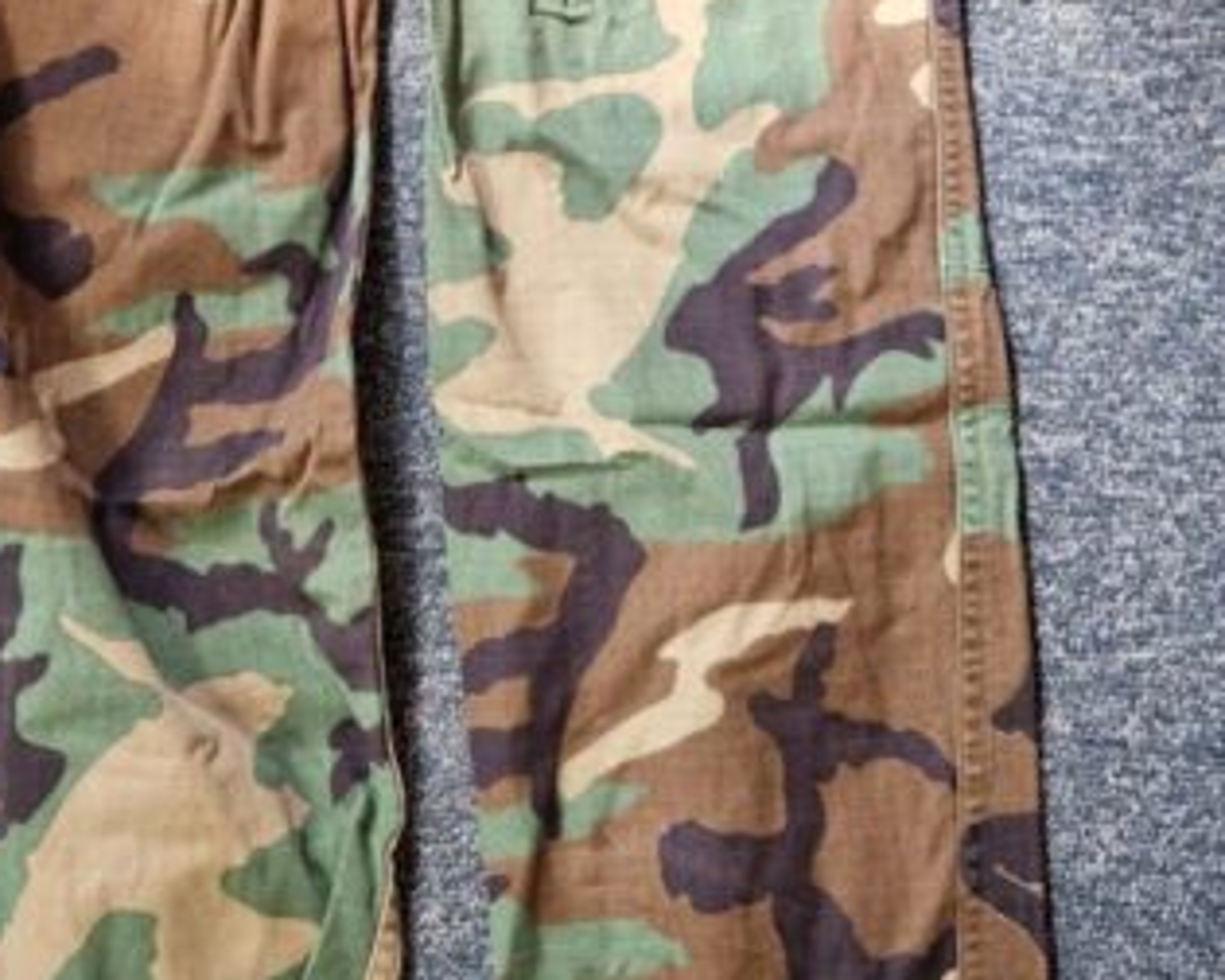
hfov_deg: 32.8
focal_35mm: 57
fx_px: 2067
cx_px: 428
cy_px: -140
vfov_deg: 24.6
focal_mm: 5.4
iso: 400
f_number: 1.8
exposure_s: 1/33
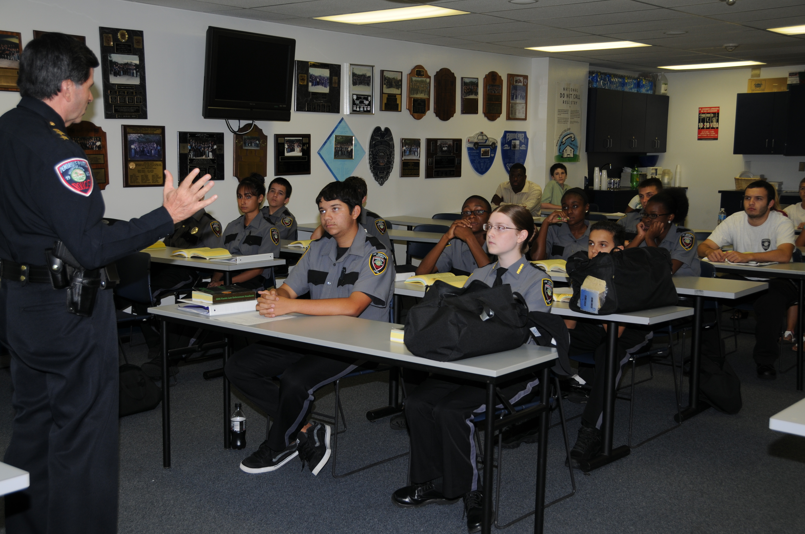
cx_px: 402
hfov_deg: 45.0
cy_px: 267
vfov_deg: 30.8
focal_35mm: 44
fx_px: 972
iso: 200
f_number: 5
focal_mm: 29
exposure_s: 1/60
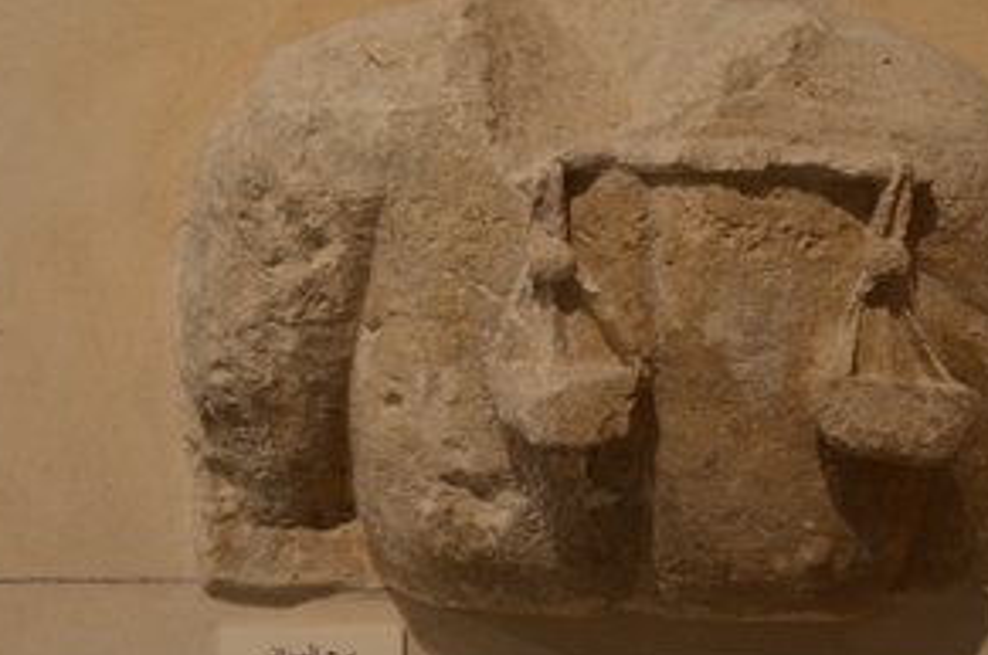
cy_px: 321
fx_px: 2110
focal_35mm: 77
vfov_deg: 17.7
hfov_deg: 26.3
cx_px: 587
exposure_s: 1/8
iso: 500
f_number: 4.2
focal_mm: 34
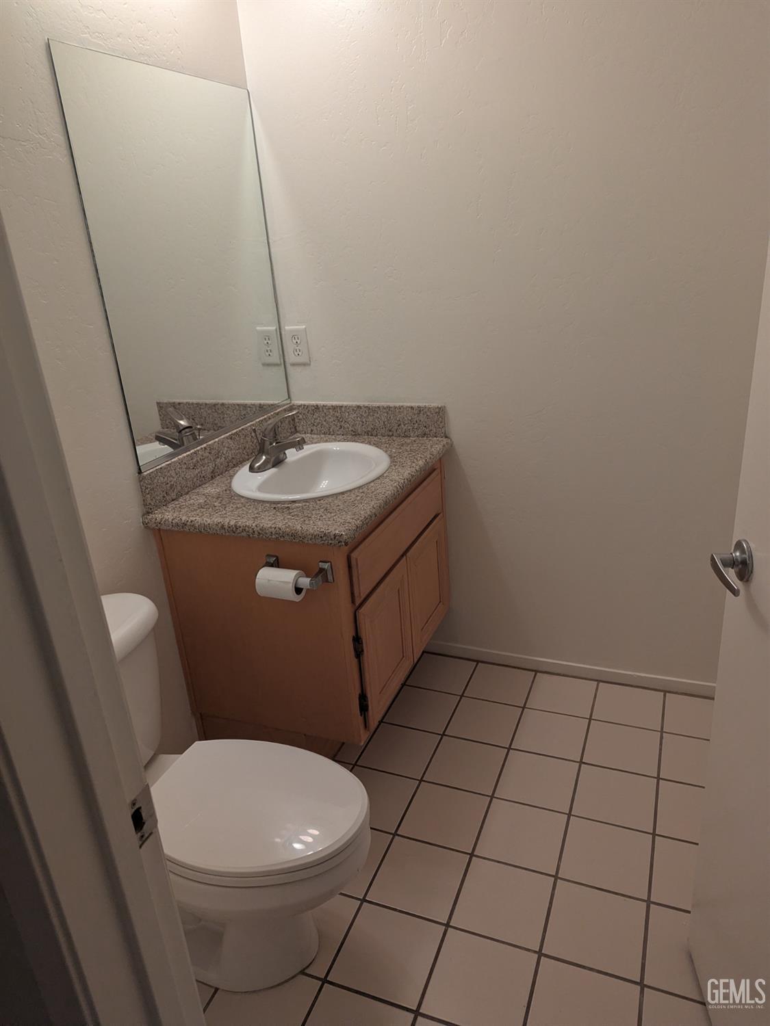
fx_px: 712
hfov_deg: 56.8
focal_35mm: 24
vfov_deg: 71.6
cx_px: 385
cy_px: 513
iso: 222
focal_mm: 6.81
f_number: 1.85
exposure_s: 1/120
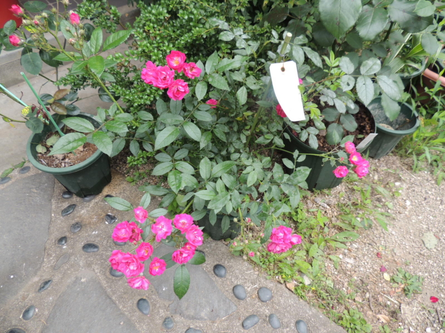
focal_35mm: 24
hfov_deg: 71.6
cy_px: 166
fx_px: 309
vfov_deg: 56.8
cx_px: 222
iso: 100
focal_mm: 4.3
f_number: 3
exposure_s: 1/125
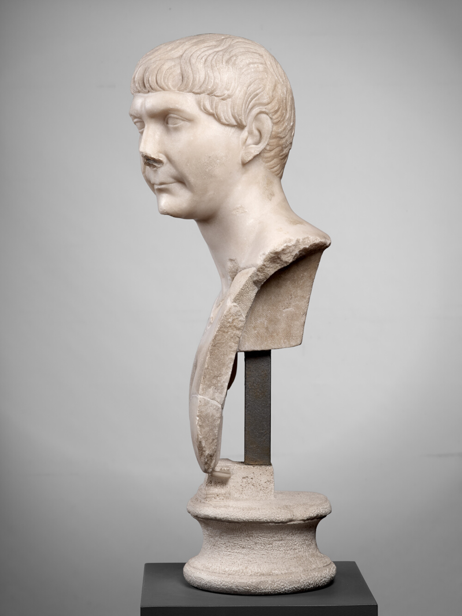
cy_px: 308
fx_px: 1121
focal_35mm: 63
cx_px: 231
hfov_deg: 23.3
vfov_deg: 30.7
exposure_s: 1/125
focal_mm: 80
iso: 200
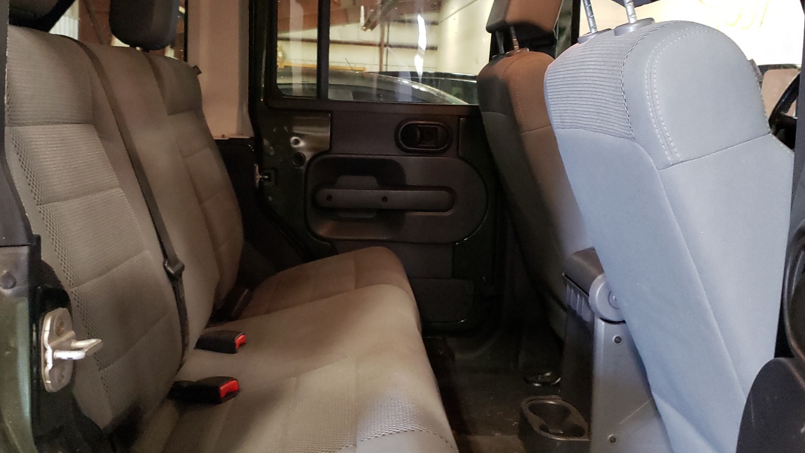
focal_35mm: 36
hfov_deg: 55.3
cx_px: 384
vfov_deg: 32.8
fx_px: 768
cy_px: 201
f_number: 1.5
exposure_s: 1/24
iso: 530
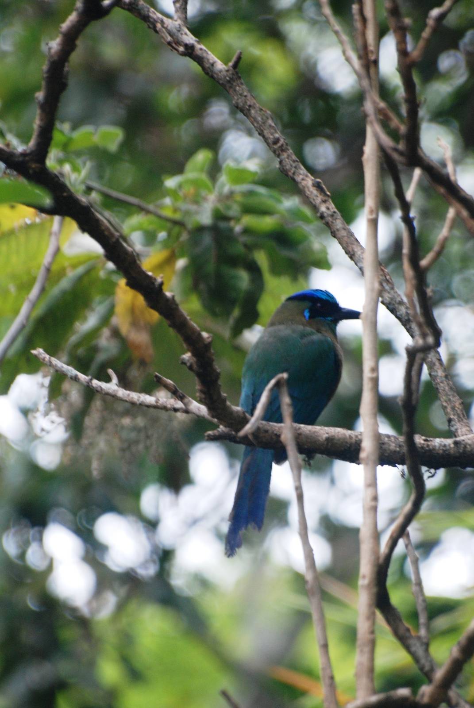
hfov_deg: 3.1
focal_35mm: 450
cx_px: 237
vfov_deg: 4.6
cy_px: 354
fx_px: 8862
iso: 400
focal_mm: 300
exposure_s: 1/200
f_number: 5.6
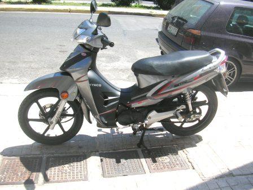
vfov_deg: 40.6
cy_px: 95
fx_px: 256
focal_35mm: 35
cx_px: 126
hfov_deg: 52.7
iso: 50
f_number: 2.8
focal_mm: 5.8
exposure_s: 1/750
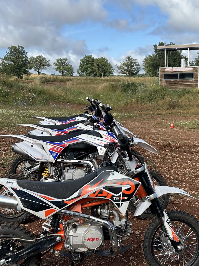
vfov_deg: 40.4
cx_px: 138
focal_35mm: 47
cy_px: 138
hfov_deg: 30.6
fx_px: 360
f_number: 1.5
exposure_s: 1/1751
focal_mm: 5.7
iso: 50
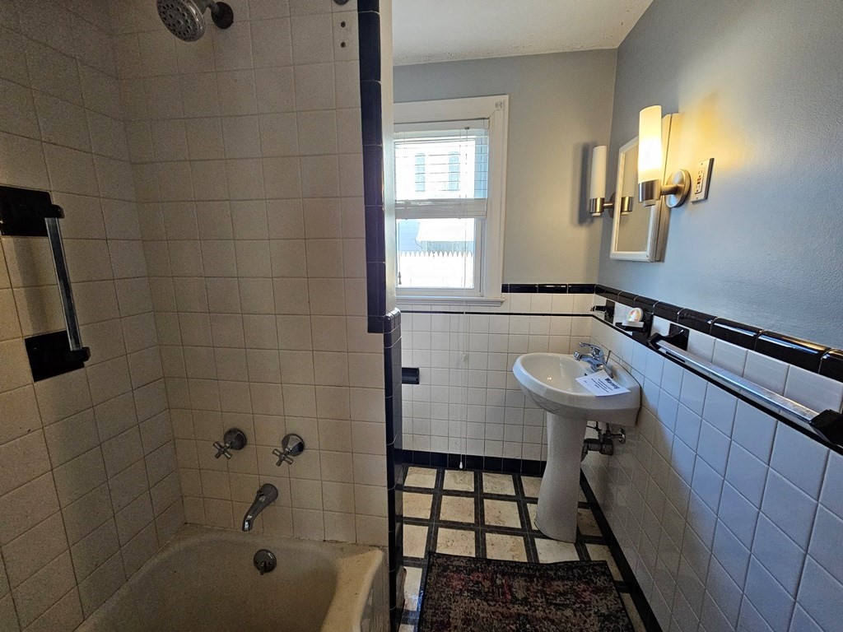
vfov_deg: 89.9
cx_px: 422
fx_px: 317
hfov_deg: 106.2
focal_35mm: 13
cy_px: 316
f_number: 2.2
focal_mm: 2.2
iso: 250
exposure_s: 1/77.4
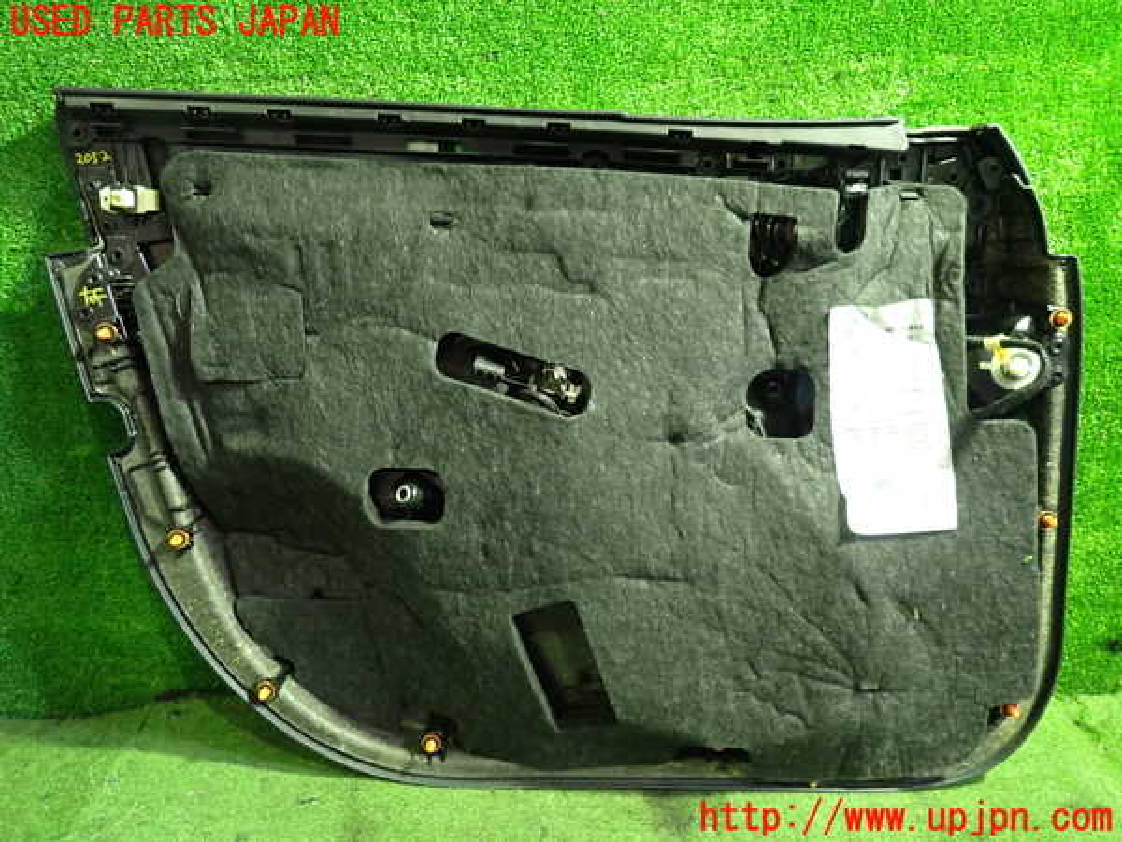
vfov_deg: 54.9
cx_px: 561
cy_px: 421
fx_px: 810
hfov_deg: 69.4
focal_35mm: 25
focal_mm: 4.5
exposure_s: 1/30
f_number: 2
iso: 800
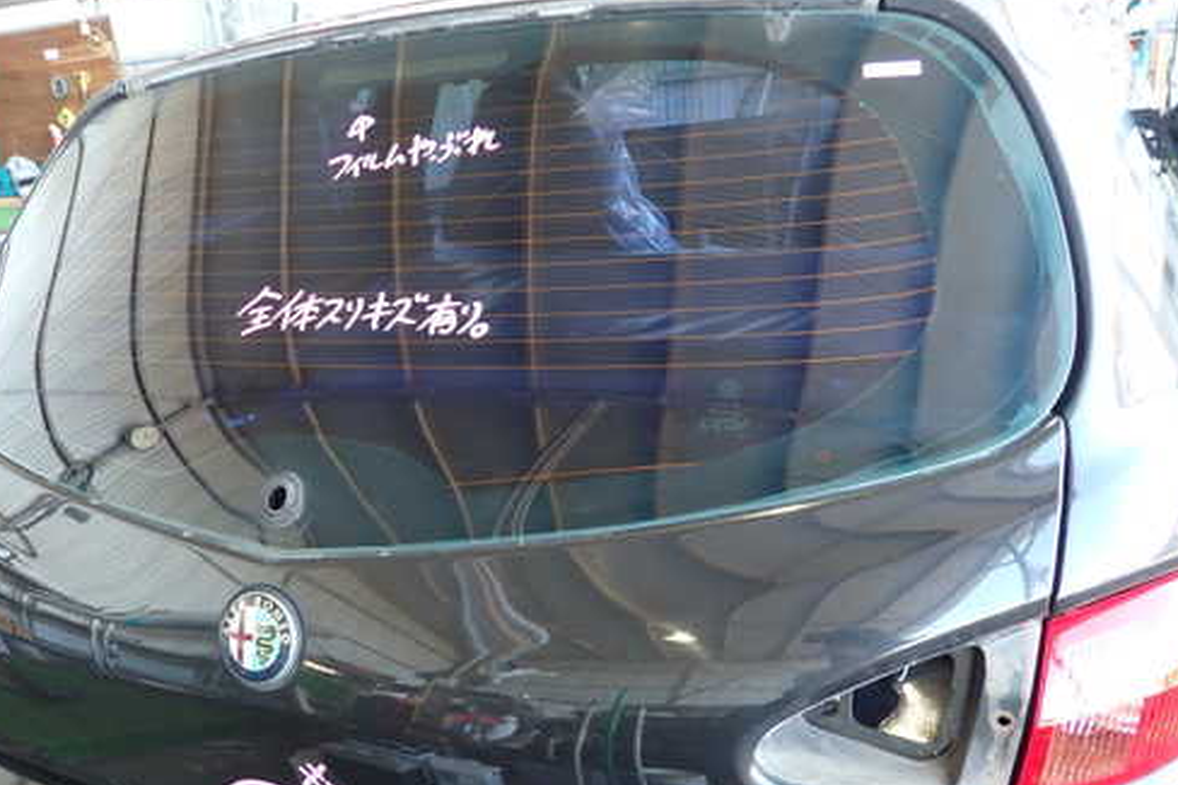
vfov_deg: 40.9
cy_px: 469
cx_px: 502
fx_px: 1047
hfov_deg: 58.5
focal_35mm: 32
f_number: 2
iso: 200
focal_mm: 4.5
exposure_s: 1/40
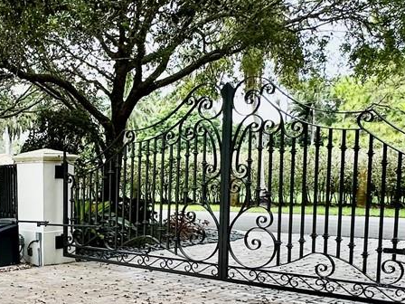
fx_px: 585
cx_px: 17
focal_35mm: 50
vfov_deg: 28.6
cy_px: 233
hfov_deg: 35.2
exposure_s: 1/99
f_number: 2.2
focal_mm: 2.22
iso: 40
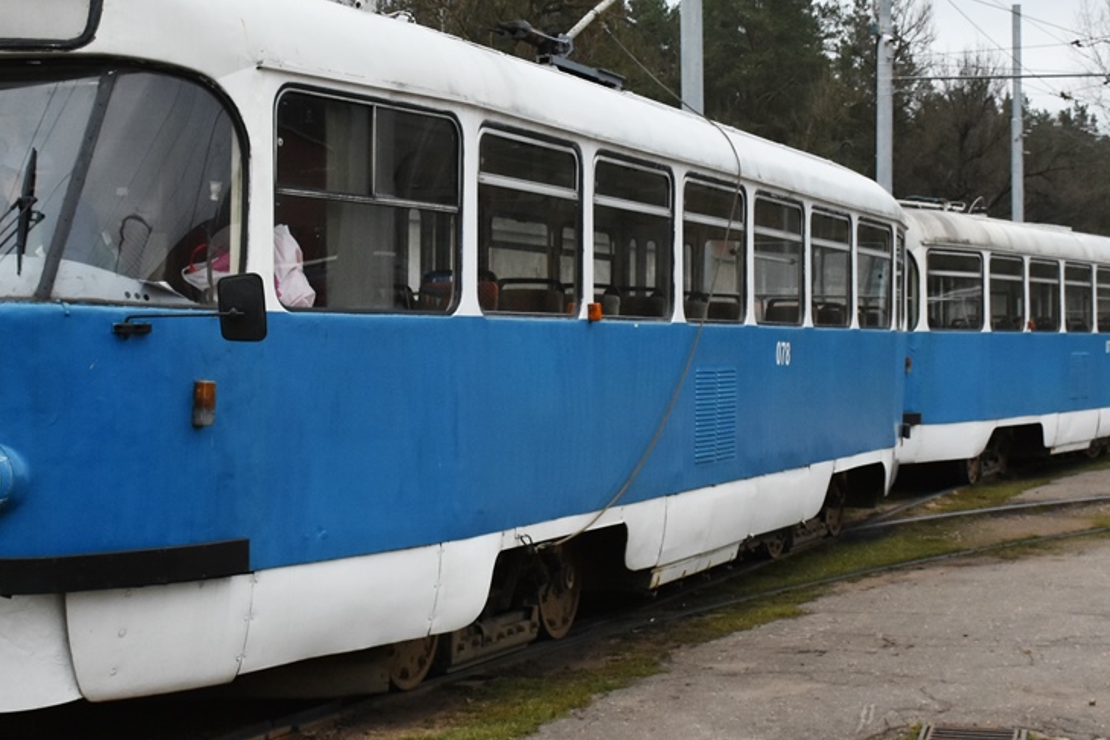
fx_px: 1752
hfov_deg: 35.0
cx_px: 434
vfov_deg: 23.8
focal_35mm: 57
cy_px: 285
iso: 800
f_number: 7.1
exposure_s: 1/200
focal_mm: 23
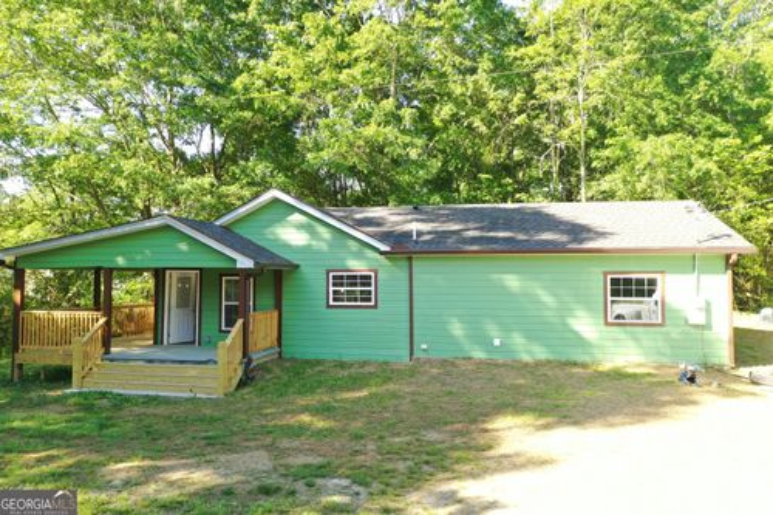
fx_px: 601
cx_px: 386
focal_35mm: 28
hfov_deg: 65.5
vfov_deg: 46.4
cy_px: 258
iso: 100
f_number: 4
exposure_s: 1/80
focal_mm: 10.26
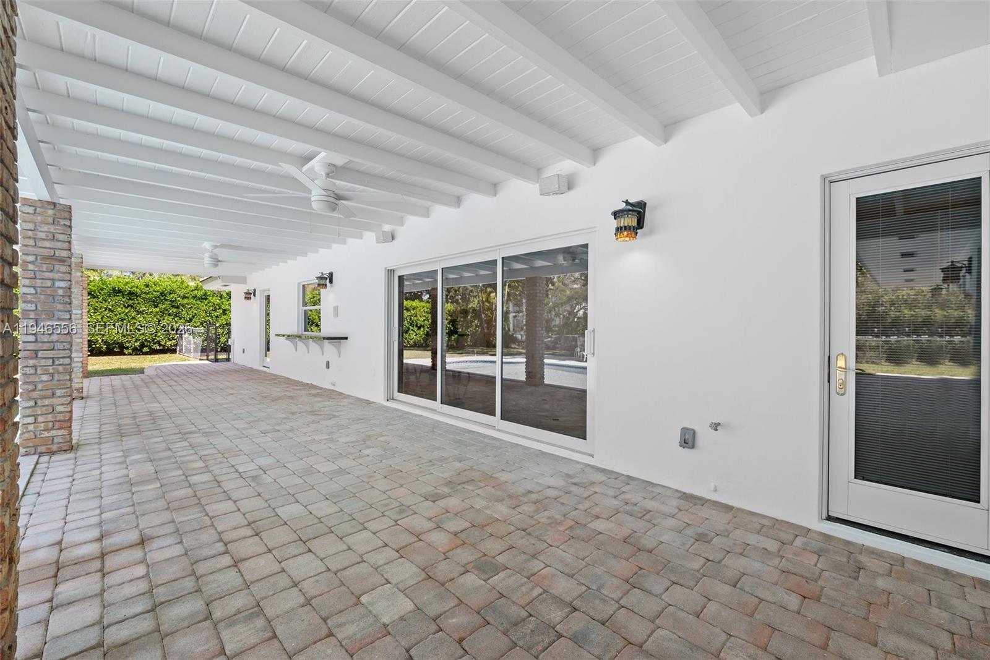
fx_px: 385
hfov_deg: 104.2
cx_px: 495
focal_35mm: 14
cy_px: 330
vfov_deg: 81.2
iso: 100
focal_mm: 14
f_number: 4
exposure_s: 1/60
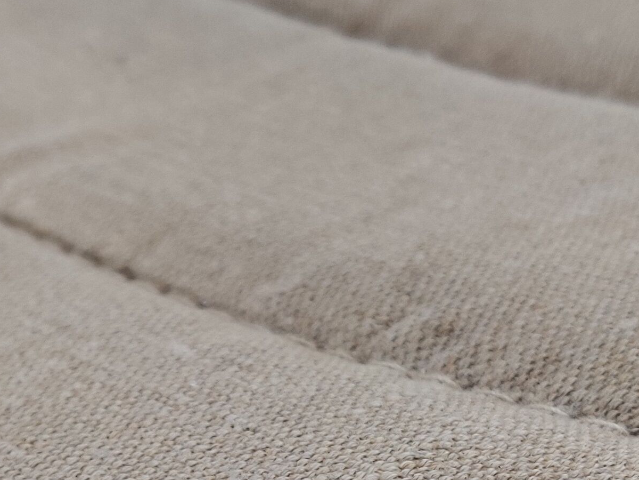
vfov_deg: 16.0
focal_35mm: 90
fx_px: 1661
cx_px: 240
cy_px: 510
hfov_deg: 21.7
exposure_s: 1/50
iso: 200
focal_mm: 4.75
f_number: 1.65
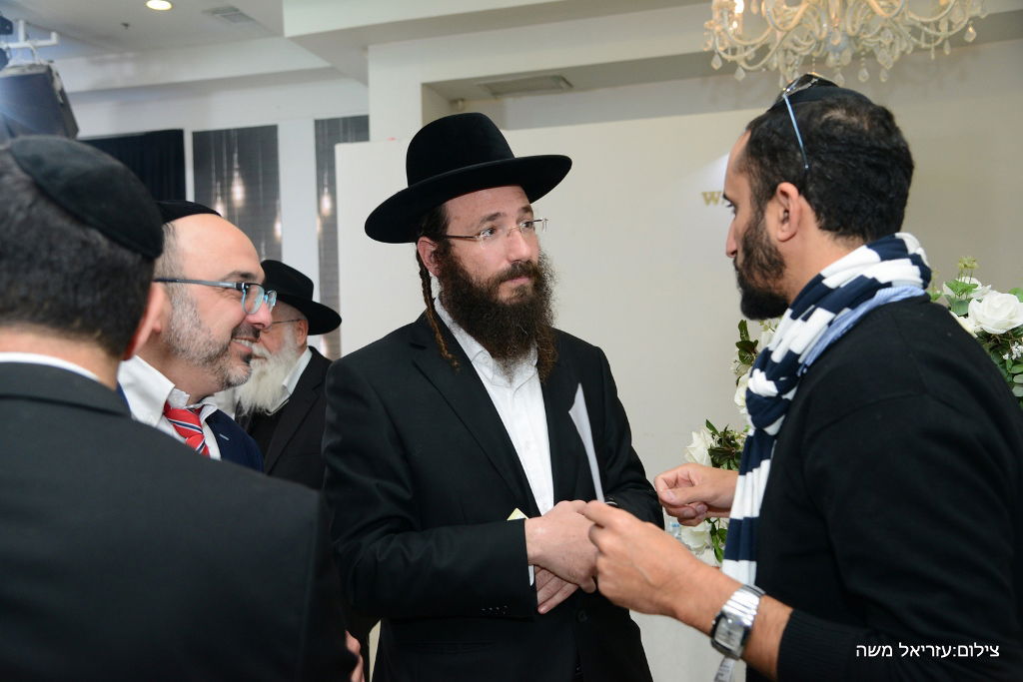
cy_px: 341
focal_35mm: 38
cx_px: 512
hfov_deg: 50.7
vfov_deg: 35.1
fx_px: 1080
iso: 1250
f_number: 5
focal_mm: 38
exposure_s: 1/100
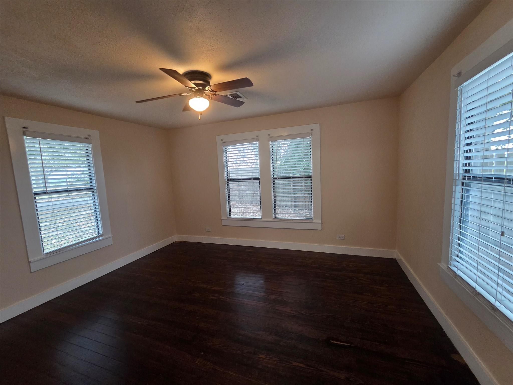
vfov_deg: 89.9
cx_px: 256
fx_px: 193
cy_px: 192
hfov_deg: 106.2
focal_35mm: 13
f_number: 2.2
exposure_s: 1/60
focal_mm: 2.2
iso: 400
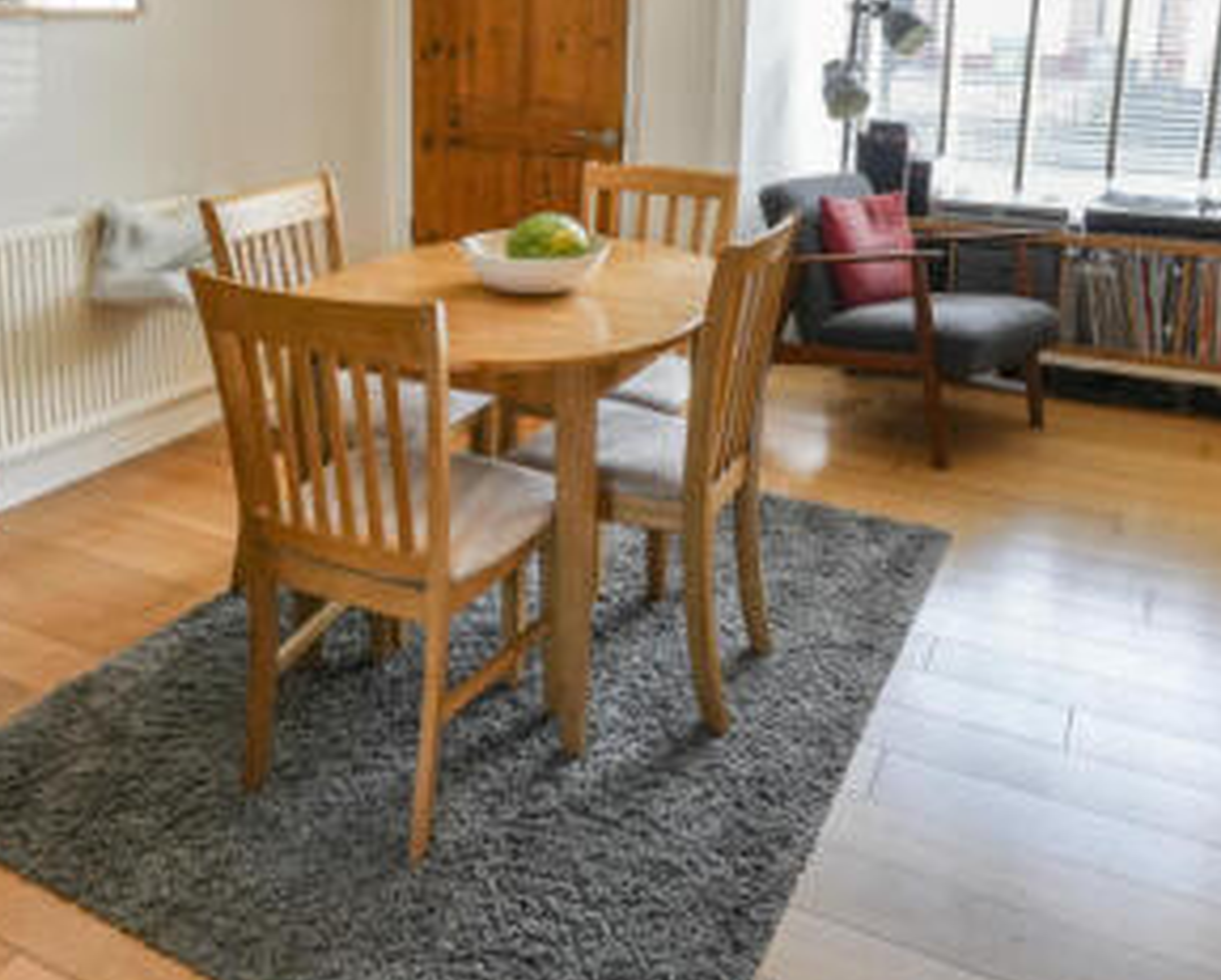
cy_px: 240
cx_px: 515
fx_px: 1215
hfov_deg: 53.1
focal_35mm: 34
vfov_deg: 42.5
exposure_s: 1/160
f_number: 4
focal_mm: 10.5
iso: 500
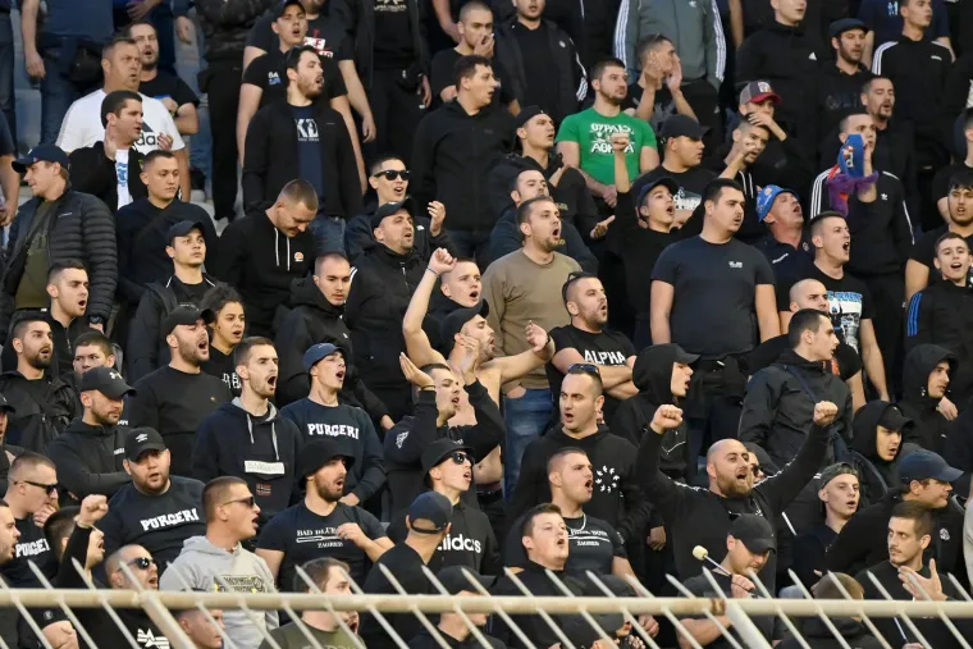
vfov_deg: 8.1
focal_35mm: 170
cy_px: 324
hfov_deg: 12.1
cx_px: 486
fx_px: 4595
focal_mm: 170
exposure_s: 1/800
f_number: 2.8
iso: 2000
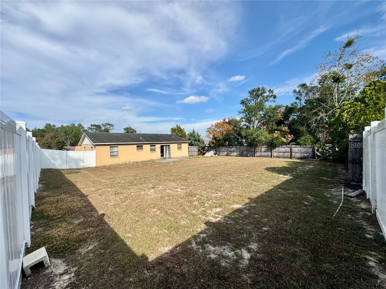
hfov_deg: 102.1
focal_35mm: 14
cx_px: 193
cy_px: 144
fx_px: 156
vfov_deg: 85.7
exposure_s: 1/2083
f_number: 2.2
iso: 50
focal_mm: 2.22
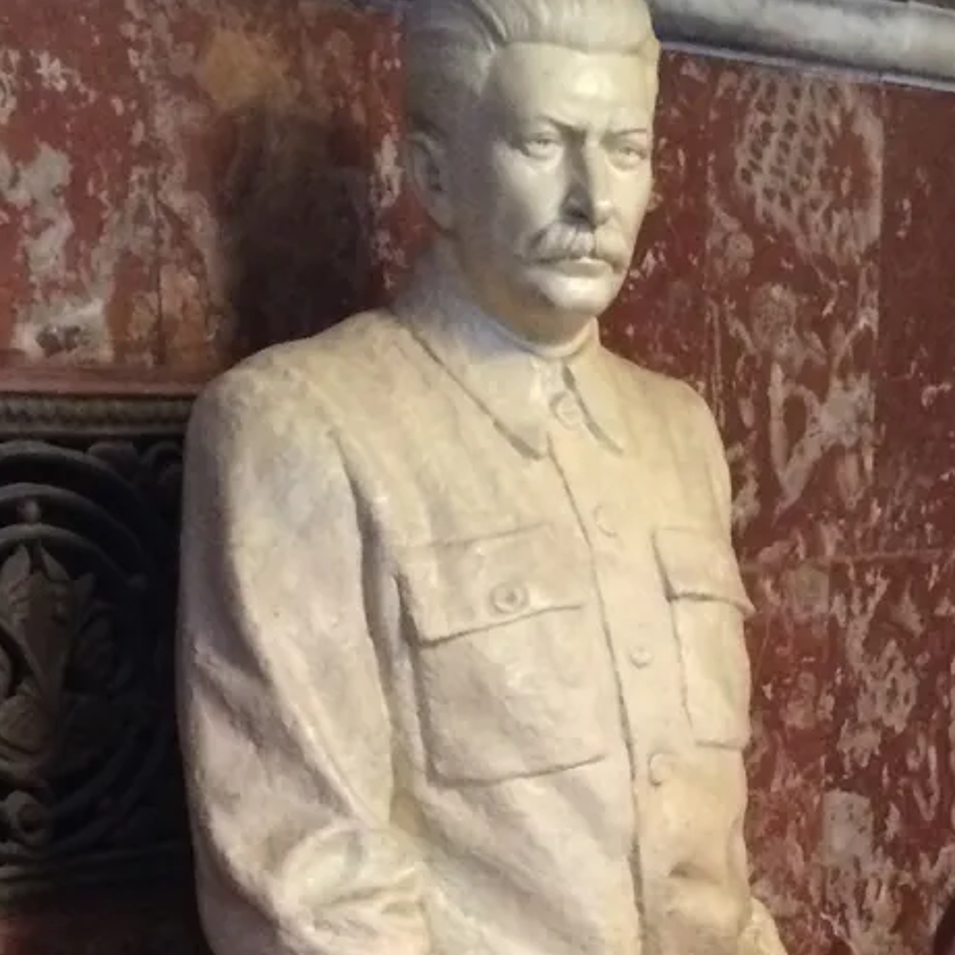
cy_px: 1185
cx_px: 696
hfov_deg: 19.4
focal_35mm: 89
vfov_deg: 18.4
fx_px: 2778
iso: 320
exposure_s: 1/15
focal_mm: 4.15
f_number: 2.2
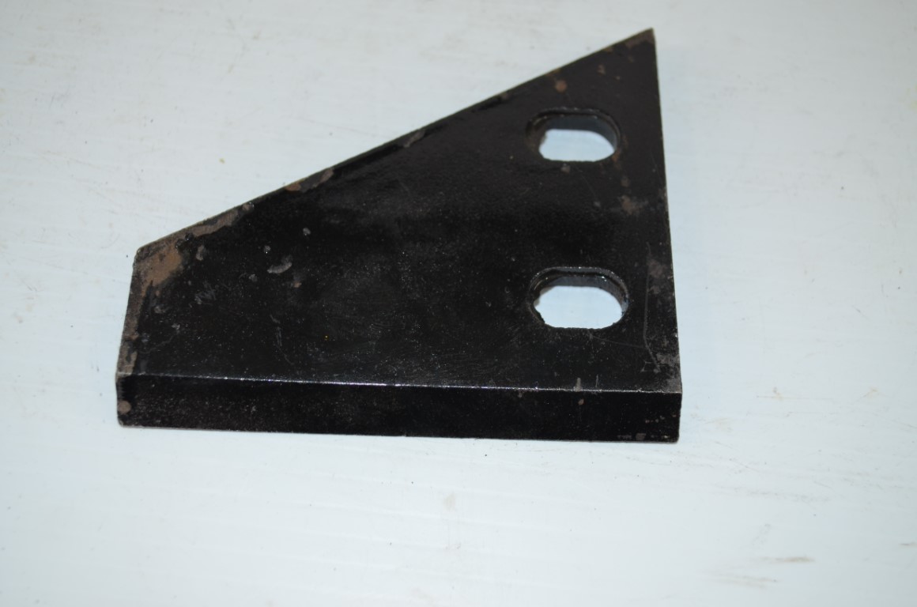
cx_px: 458
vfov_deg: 27.9
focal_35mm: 48
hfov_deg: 41.2
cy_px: 304
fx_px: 1220
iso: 400
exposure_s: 1/60
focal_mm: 32
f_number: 4.8
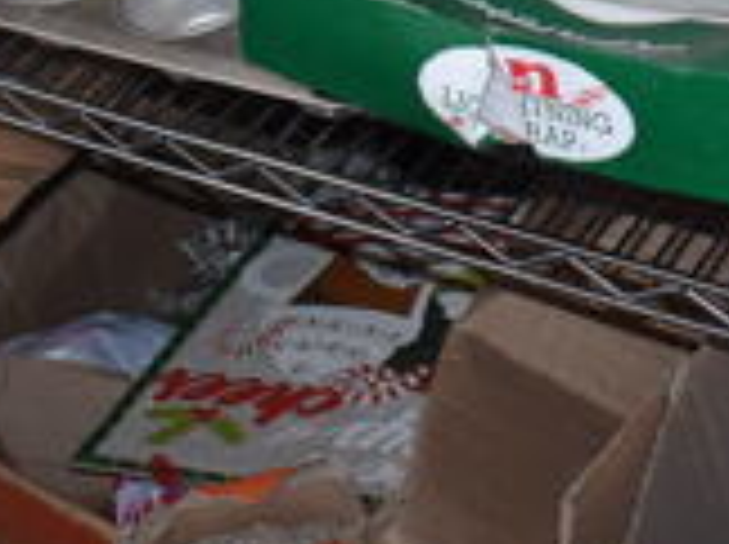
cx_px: 662
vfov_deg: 13.9
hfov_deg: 19.7
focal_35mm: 98
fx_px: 2061
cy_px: -342
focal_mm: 18
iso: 1100
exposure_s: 1/125
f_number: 3.5
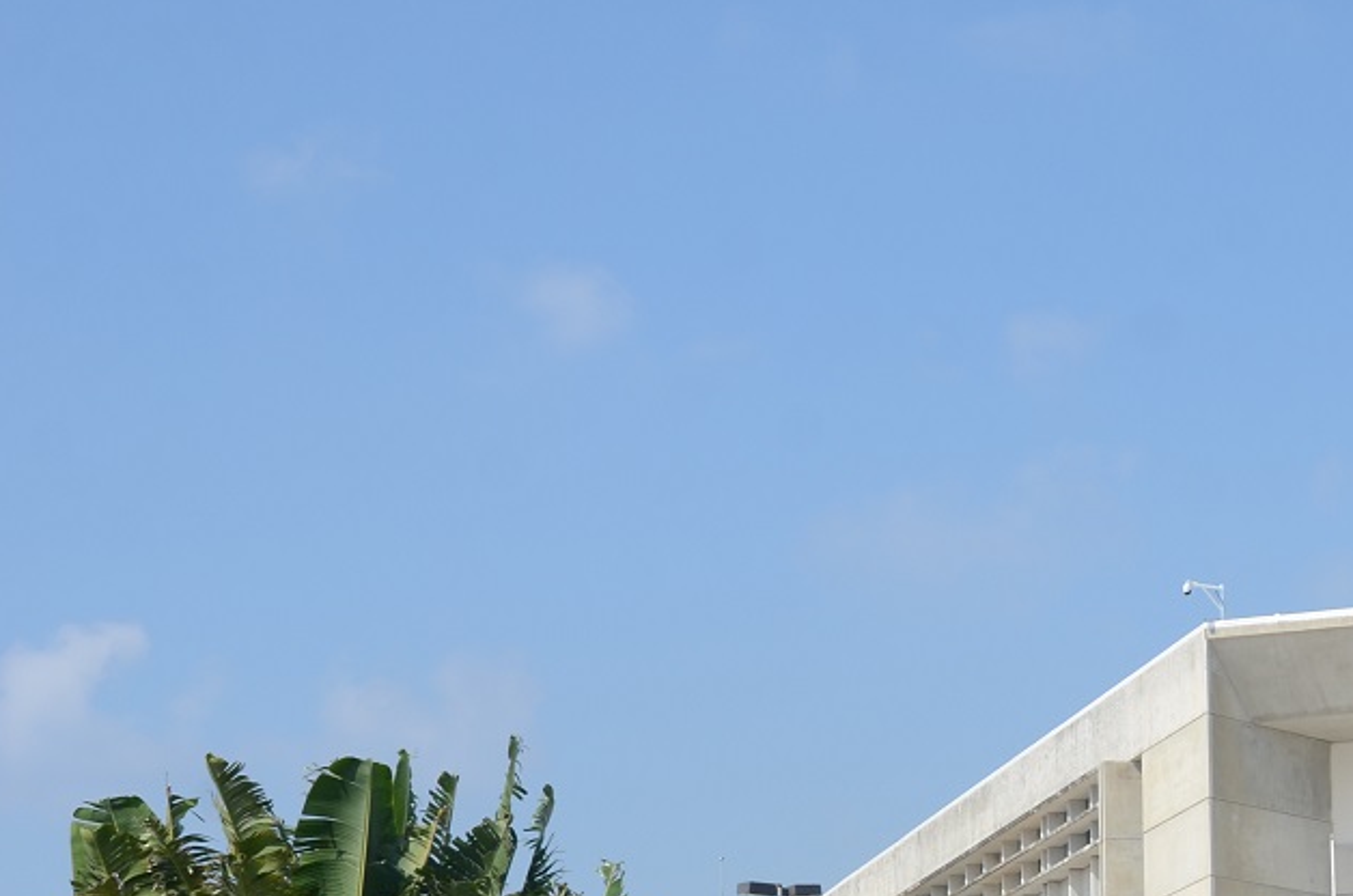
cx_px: 1574
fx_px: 4238
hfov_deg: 17.4
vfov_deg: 12.0
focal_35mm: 113
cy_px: 801
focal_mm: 32
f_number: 9
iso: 100
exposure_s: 1/320
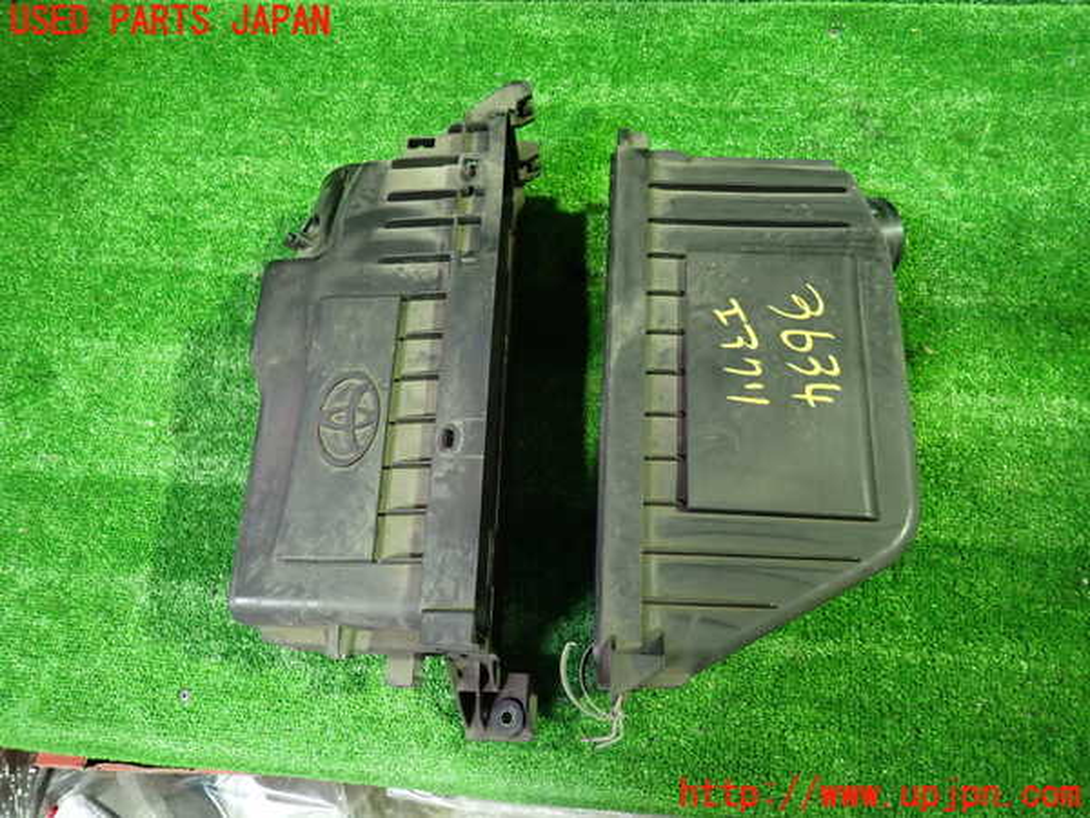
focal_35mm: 25
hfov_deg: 69.4
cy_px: 409
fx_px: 787
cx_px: 545
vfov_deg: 54.9
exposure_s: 1/30
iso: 800
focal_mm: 4.5
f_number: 2
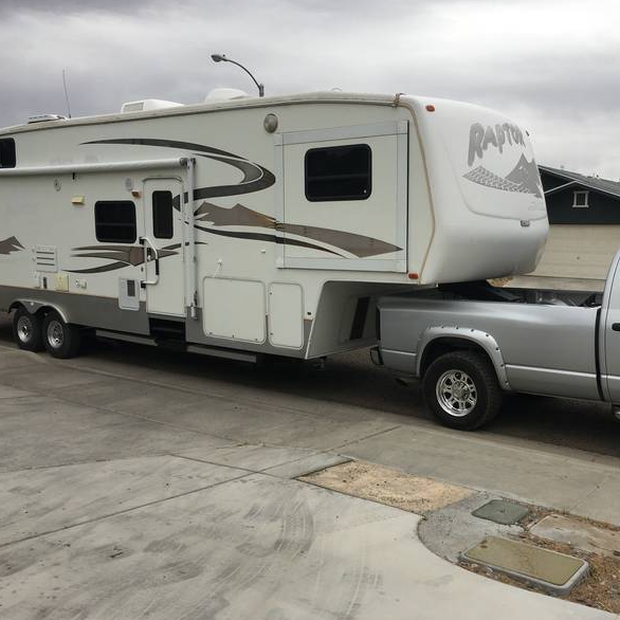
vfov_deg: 47.2
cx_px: 384
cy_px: 308
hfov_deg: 46.8
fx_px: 709
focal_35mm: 35
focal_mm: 4.15
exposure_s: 1/1326
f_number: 2.2
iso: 25
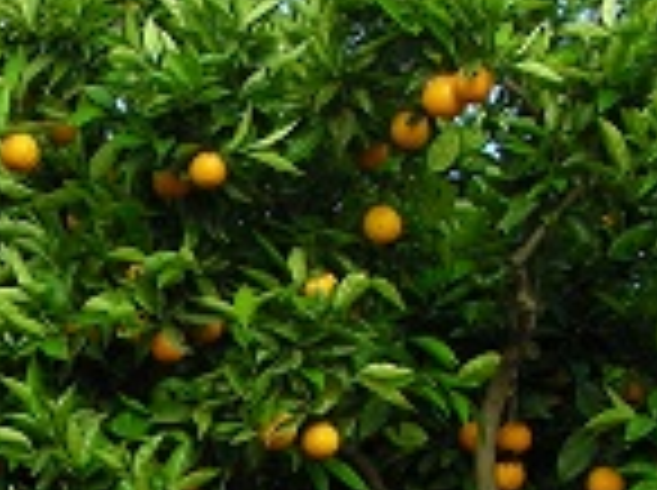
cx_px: -72
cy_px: 744
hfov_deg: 13.2
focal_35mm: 147
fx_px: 2785
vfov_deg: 9.8
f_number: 4
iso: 50
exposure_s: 1/116
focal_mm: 6.3
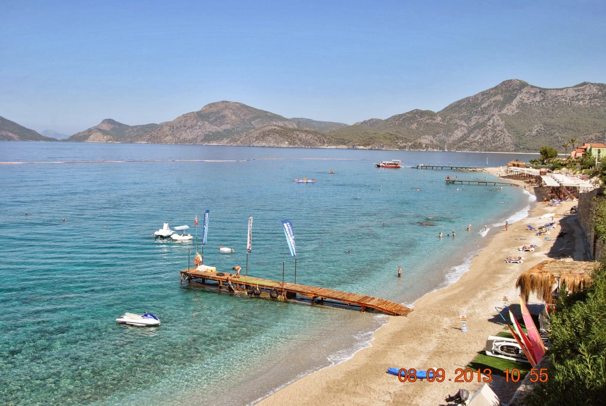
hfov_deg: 53.1
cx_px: 303
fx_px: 607
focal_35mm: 36
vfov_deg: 37.0
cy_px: 203
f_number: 8
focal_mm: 24
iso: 100
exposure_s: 1/250
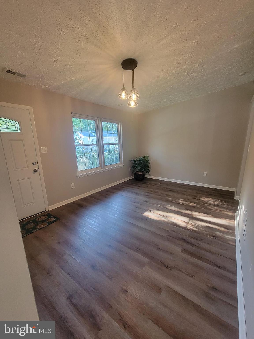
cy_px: 170
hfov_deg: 89.9
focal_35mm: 13
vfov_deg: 106.2
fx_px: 127
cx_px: 127
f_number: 2.2
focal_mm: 2.2
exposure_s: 1/60
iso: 250
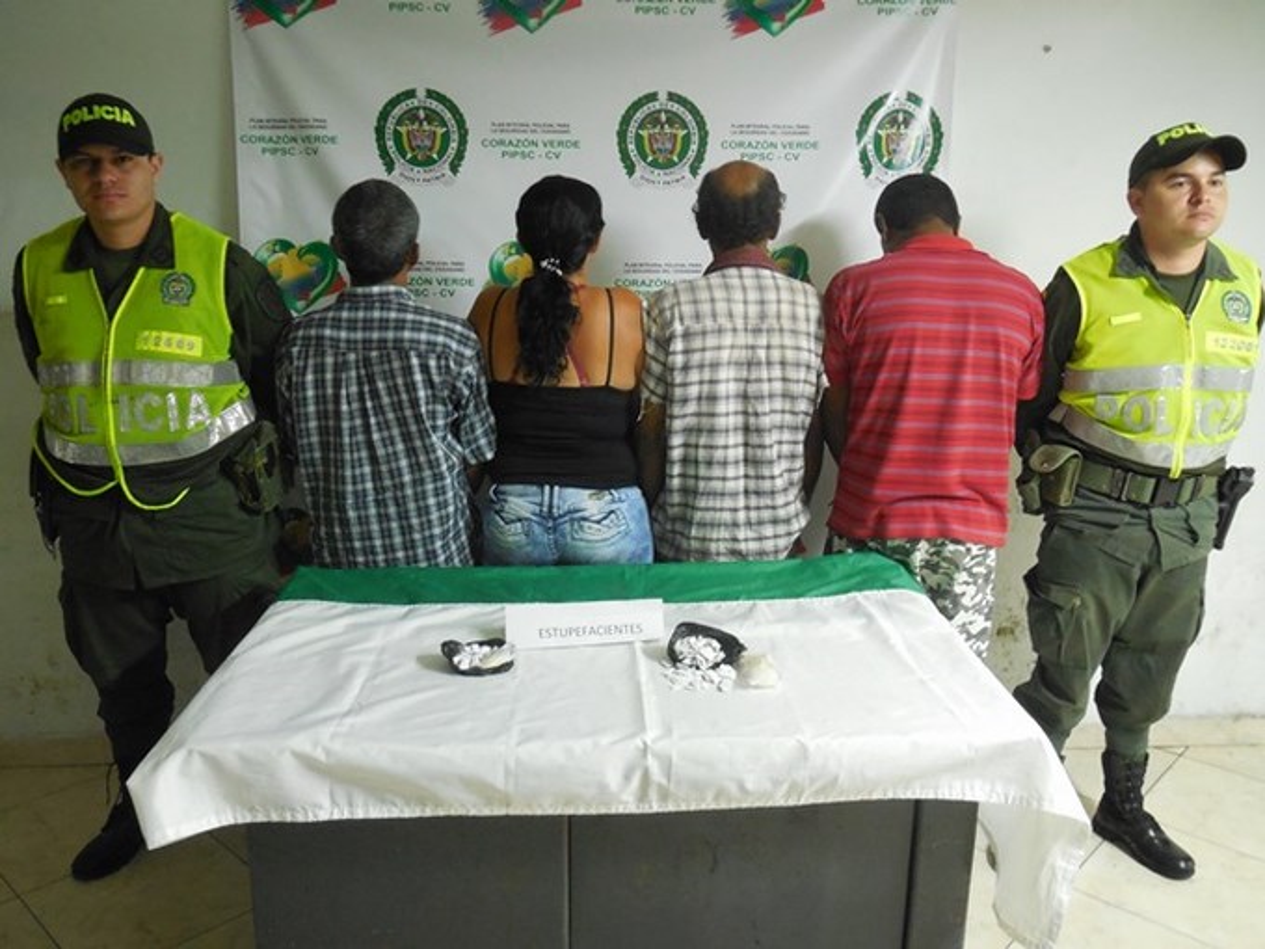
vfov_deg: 46.8
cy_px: 474
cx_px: 632
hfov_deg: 60.0
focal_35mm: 30
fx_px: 1096
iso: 560
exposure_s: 1/8
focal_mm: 5.3
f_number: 3.2
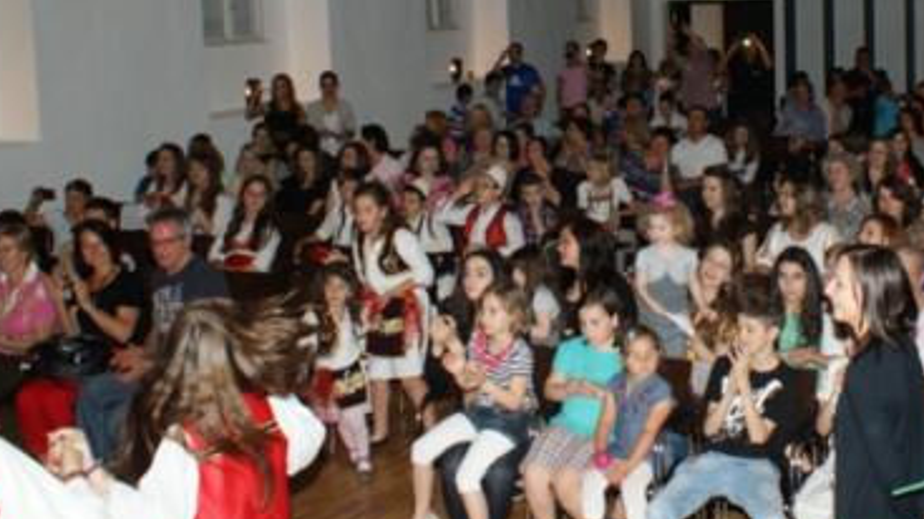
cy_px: 101
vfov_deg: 23.1
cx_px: 655
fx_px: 1249
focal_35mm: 51
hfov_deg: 39.8
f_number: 5.6
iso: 400
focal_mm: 18
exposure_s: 1/60
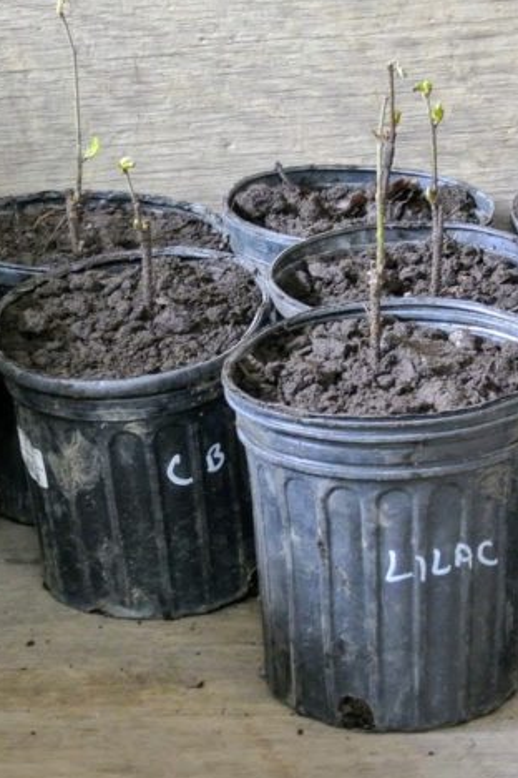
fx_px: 4165
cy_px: 374
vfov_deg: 10.7
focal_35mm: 193
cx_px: 123
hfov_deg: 7.1
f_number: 3.8
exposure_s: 1/30
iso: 640
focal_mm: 32.8
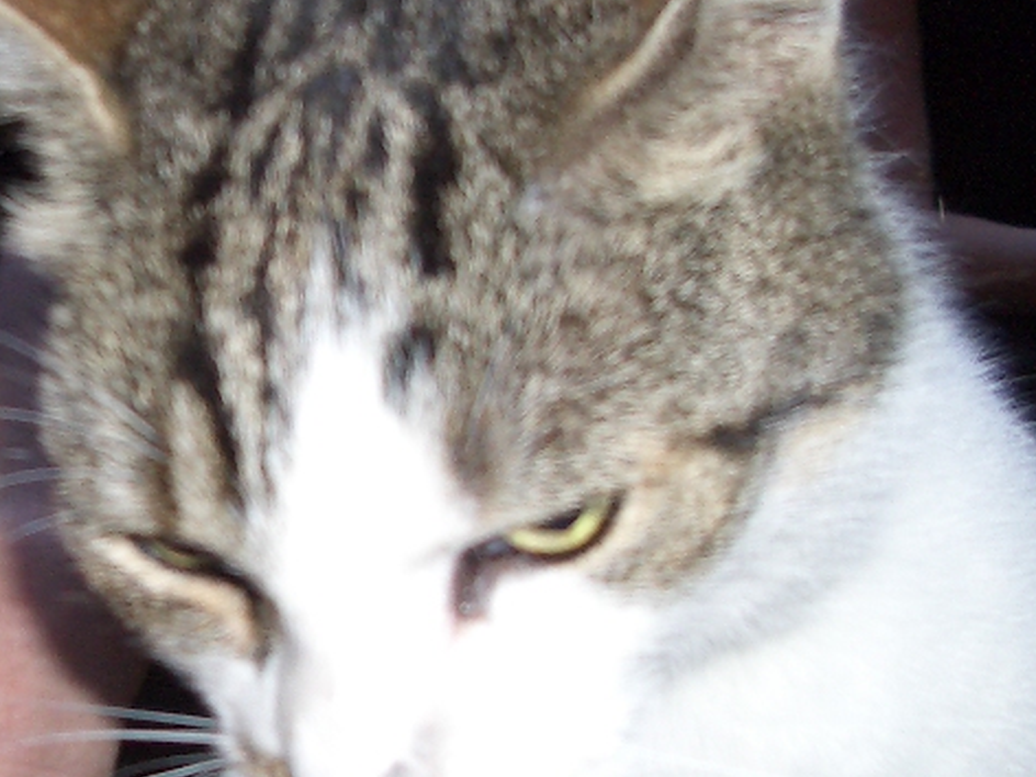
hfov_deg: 25.5
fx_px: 2275
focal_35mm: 76
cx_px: 323
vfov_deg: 19.4
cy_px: 452
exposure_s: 1/40
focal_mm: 5.8
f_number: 2.6
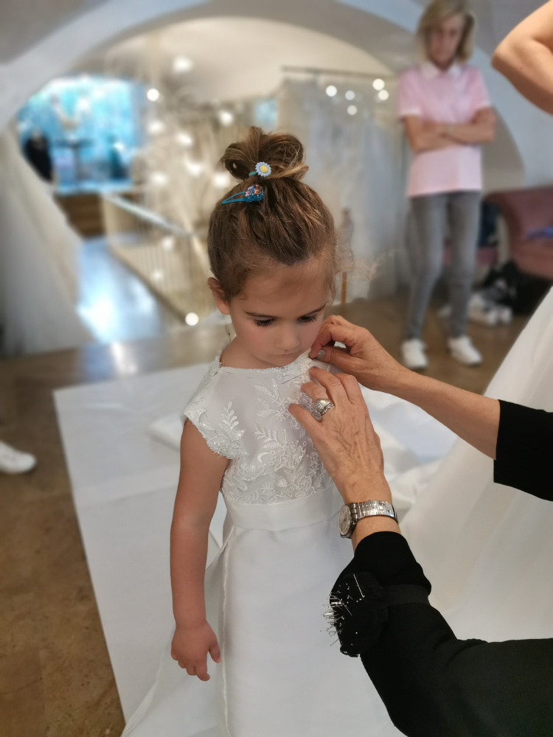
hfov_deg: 53.1
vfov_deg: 67.3
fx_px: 554
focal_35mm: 26
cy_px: 368
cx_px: 276
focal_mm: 4.7
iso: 250
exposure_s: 1/100
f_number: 1.4
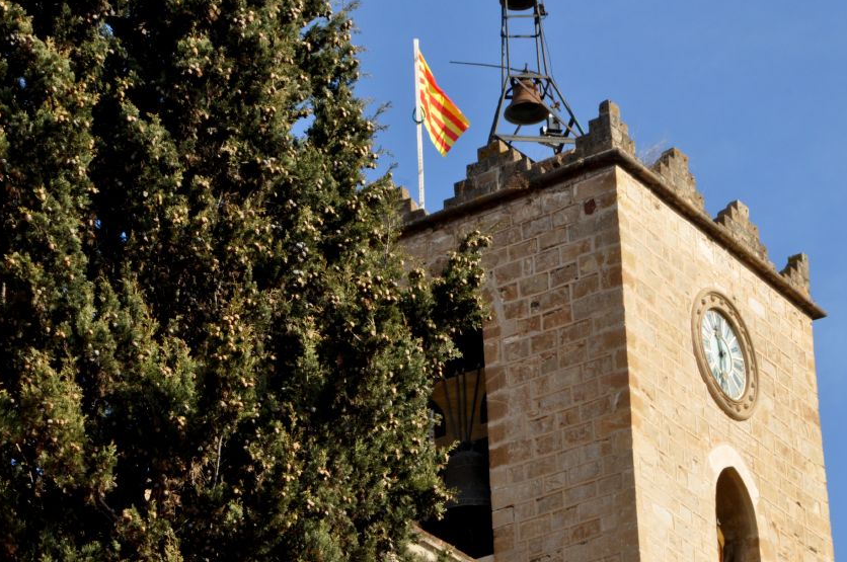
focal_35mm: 175
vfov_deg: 7.8
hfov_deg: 11.8
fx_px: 4103
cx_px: 449
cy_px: 307
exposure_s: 1/200
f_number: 16
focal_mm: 95
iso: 640
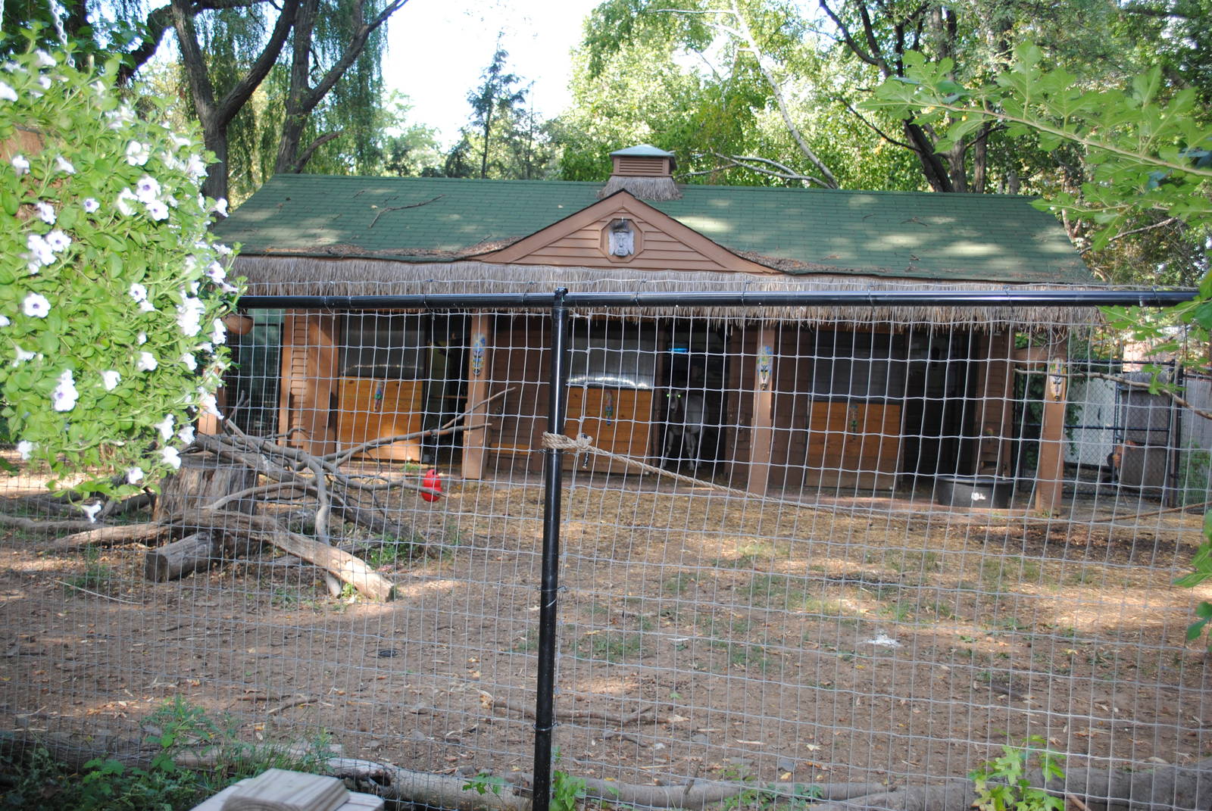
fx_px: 1112
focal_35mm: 33
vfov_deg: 40.1
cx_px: 606
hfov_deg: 57.2
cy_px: 406
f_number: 4
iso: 200
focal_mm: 22
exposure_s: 1/125
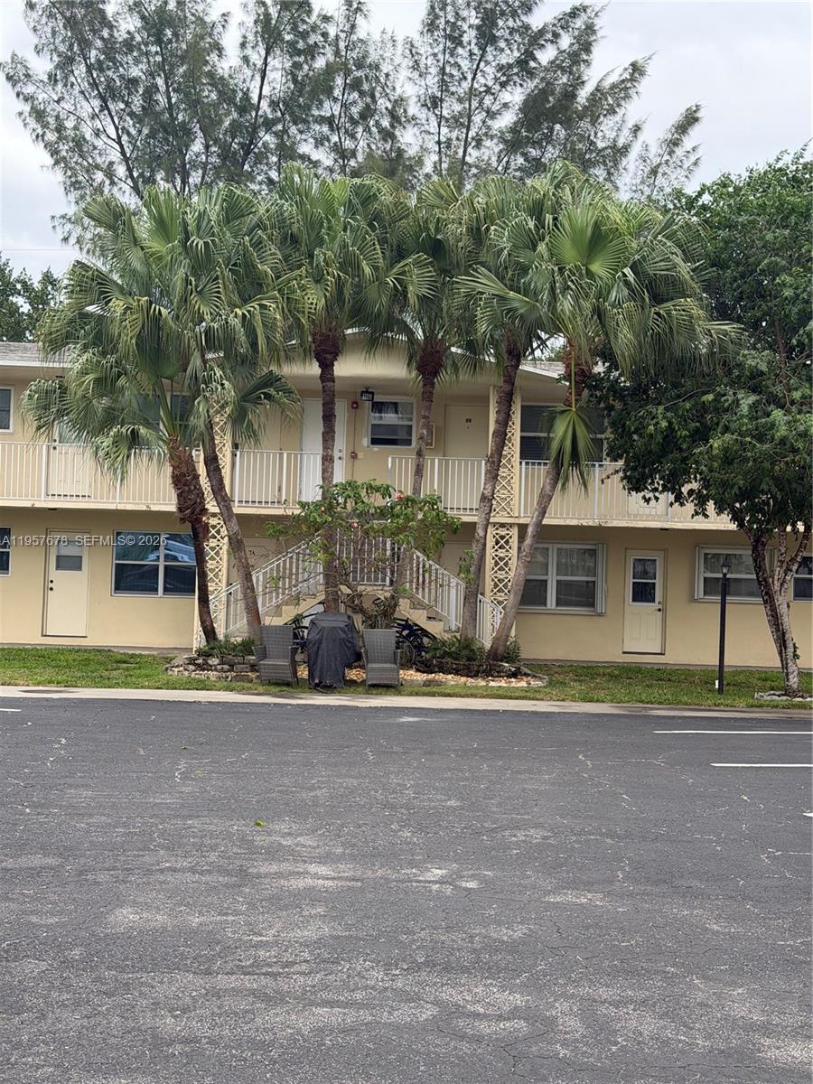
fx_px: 1503
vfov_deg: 39.7
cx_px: 406
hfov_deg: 30.3
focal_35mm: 48
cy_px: 542
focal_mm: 6.76
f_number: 1.78
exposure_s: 1/987
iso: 100
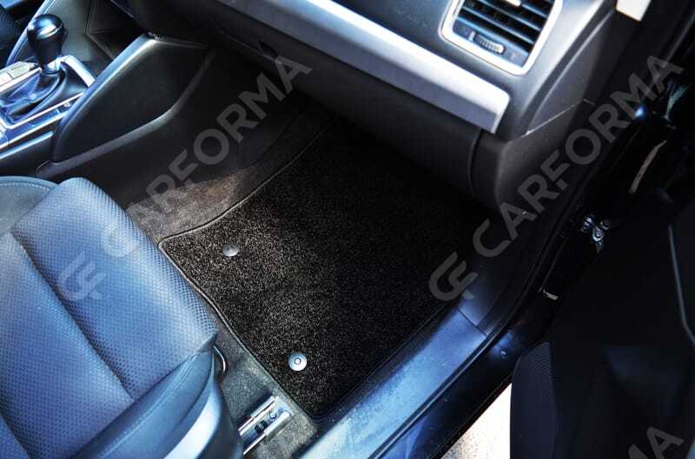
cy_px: 230
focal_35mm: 27
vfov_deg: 47.7
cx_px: 348
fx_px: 520
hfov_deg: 67.5
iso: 500
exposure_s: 1/60
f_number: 3.5
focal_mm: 18
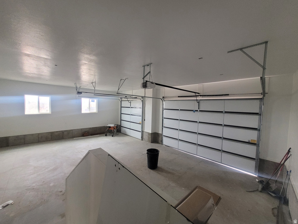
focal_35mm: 13
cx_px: 149
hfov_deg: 106.2
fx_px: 112
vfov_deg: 89.9
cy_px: 112
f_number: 2.2
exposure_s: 1/60
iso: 400
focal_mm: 1.74
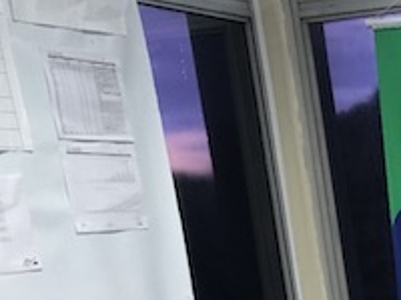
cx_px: 720
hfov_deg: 15.2
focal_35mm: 112
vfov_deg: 12.2
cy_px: 530
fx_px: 1297
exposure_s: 1/30
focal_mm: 3.99
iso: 32
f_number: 1.8
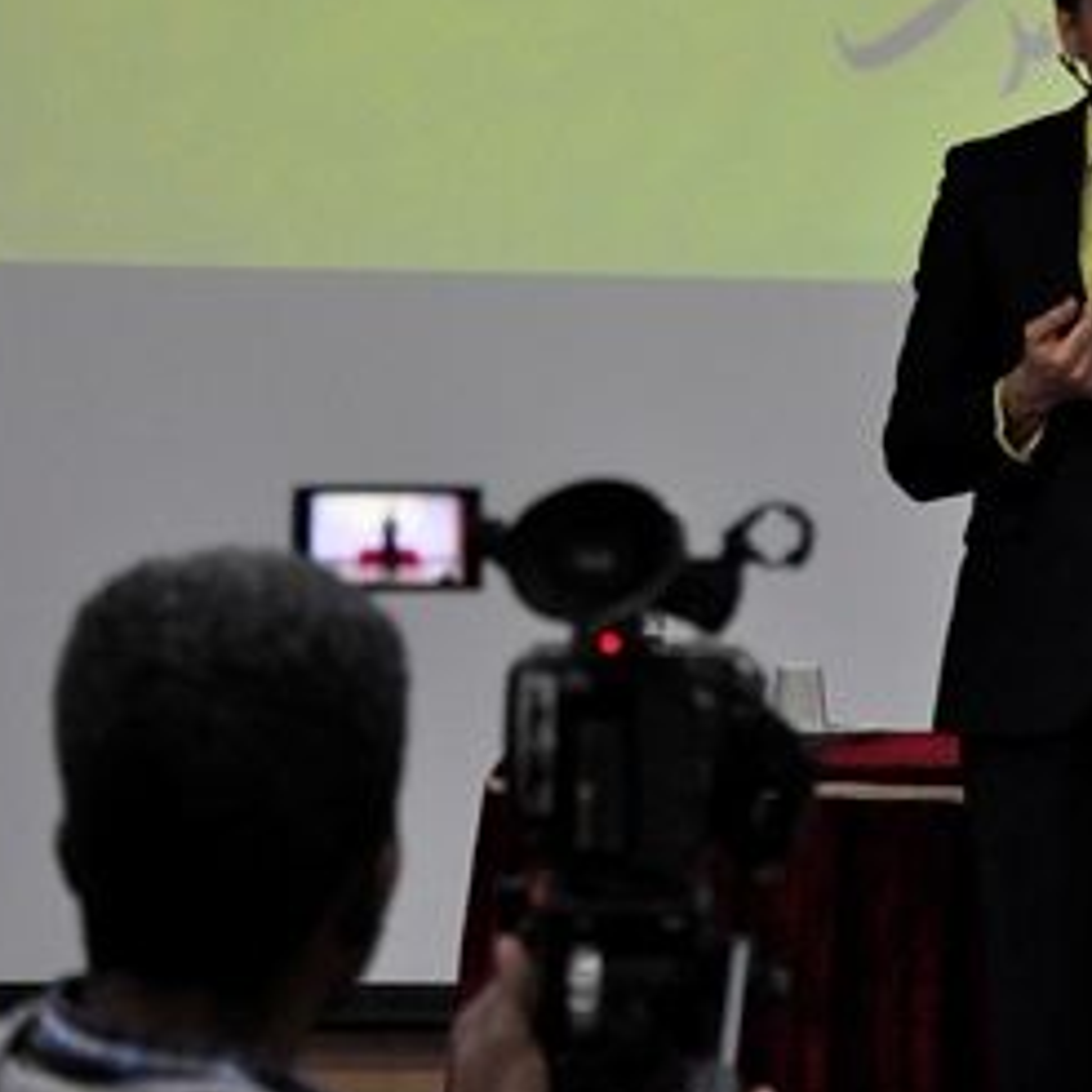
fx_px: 12460
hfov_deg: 5.0
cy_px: 646
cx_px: 863
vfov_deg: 5.0
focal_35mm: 349
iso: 3200
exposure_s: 1/125
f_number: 5.6
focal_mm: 105
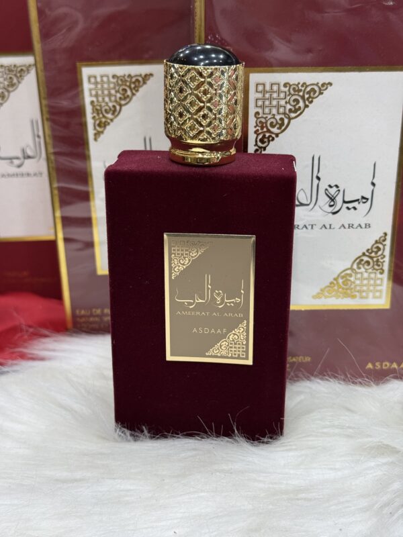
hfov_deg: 30.3
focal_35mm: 48
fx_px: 745
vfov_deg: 39.7
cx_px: 202
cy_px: 268
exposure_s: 1/100
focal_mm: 6.76
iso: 100
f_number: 1.78
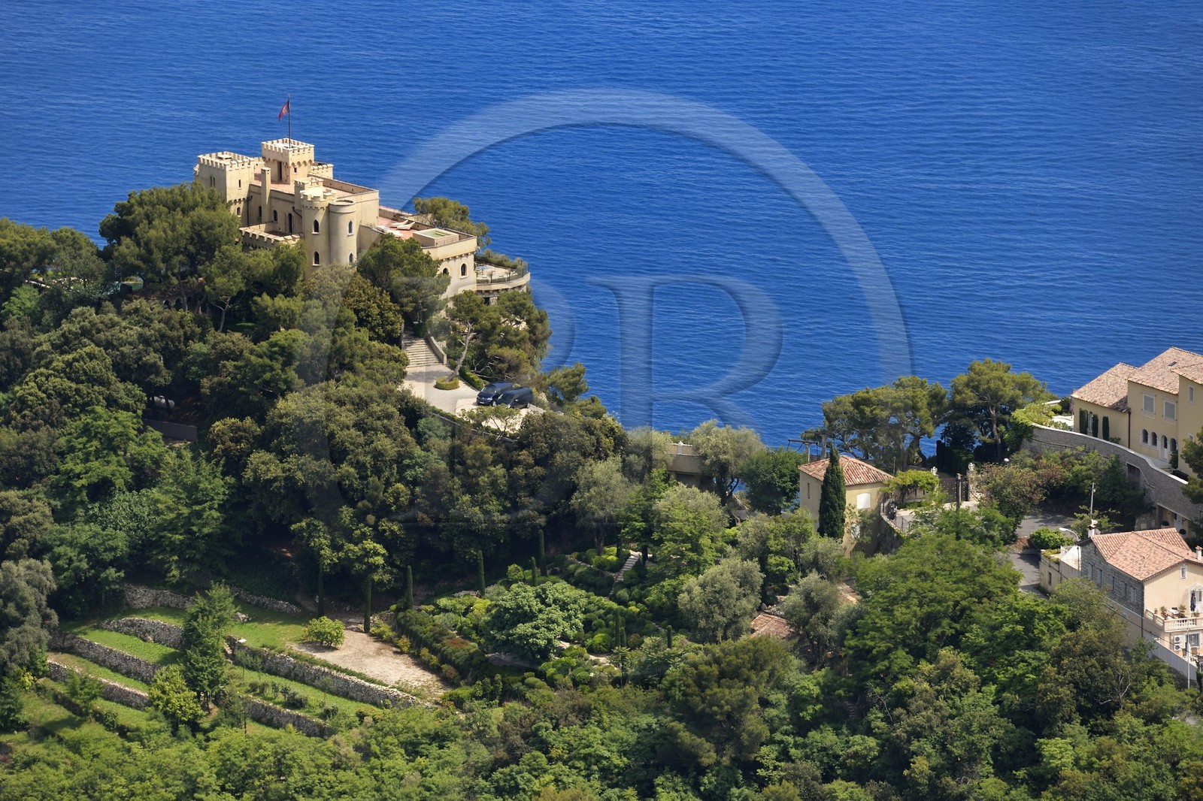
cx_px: 602
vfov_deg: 6.9
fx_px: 6682
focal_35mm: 200
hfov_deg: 10.3
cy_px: 400
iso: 200
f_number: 7.1
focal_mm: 200
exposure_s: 1/500
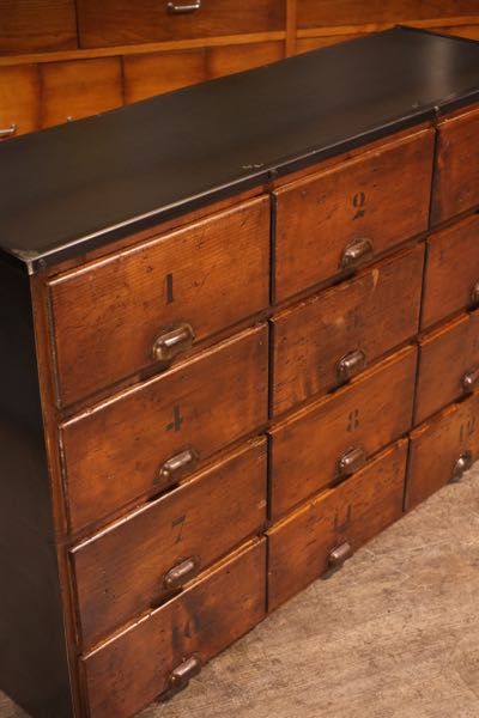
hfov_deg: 25.5
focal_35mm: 53
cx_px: 240
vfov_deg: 37.5
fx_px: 1058
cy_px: 359
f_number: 3.6
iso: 2000
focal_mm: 35
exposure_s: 1/125
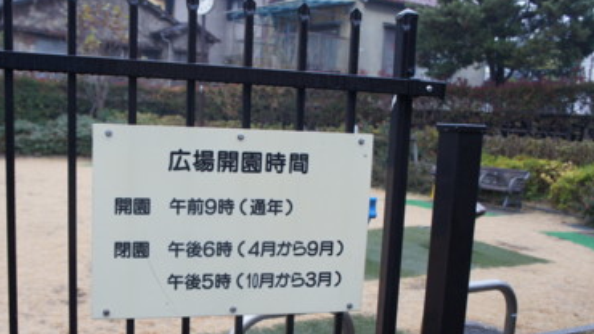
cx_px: 239
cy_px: 232
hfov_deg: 48.1
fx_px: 661
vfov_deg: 28.1
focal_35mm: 42
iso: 200
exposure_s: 1/50
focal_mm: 22
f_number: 4.5
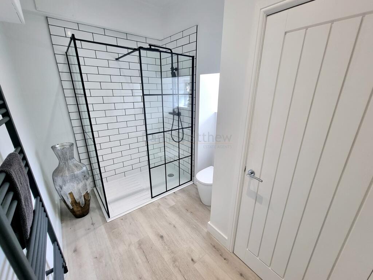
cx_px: 186
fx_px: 140
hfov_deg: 106.2
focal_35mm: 13
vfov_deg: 89.9
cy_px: 140
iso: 125
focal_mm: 2.2
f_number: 2.2
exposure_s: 1/50
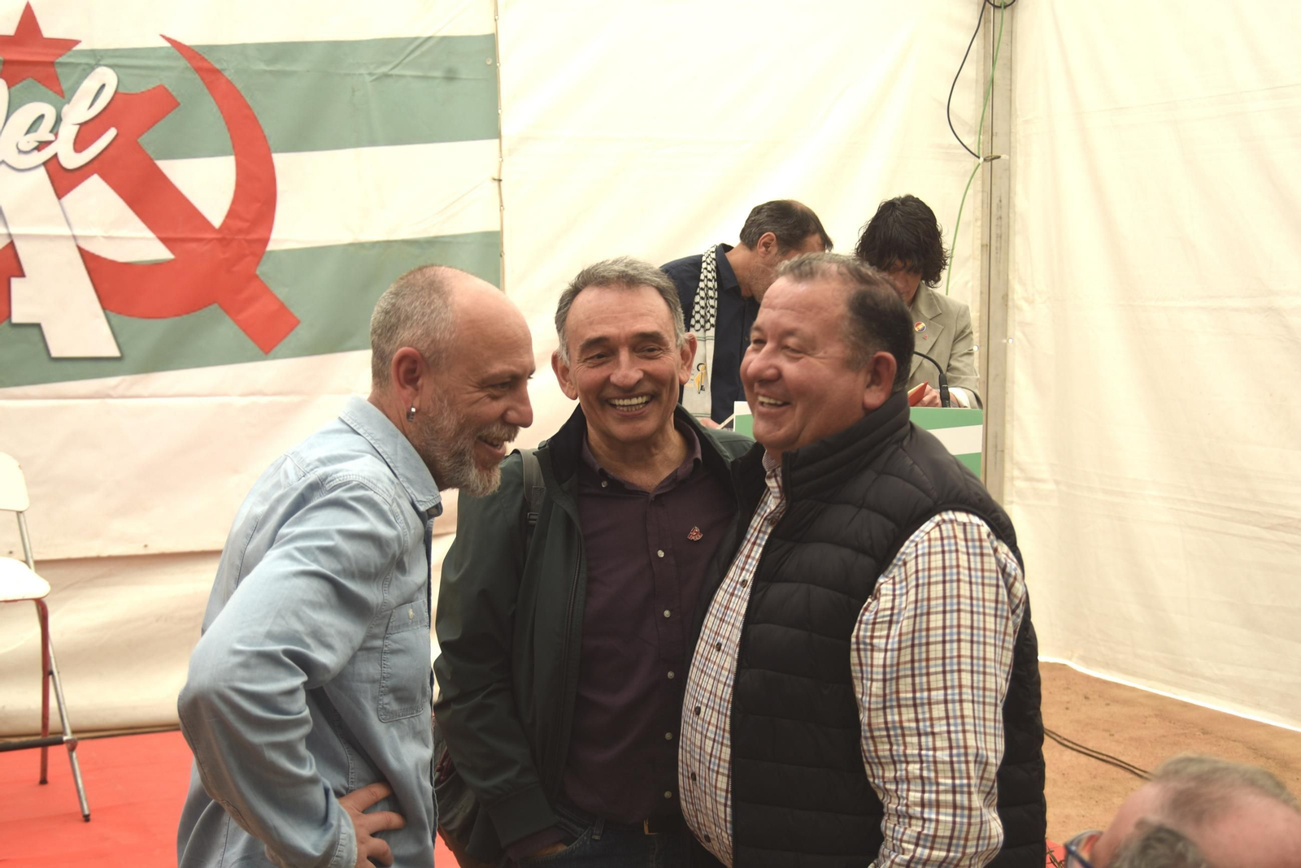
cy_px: 434
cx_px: 650
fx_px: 1880
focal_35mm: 52
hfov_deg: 38.2
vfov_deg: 26.0
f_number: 6.3
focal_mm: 52
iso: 200
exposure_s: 1/160
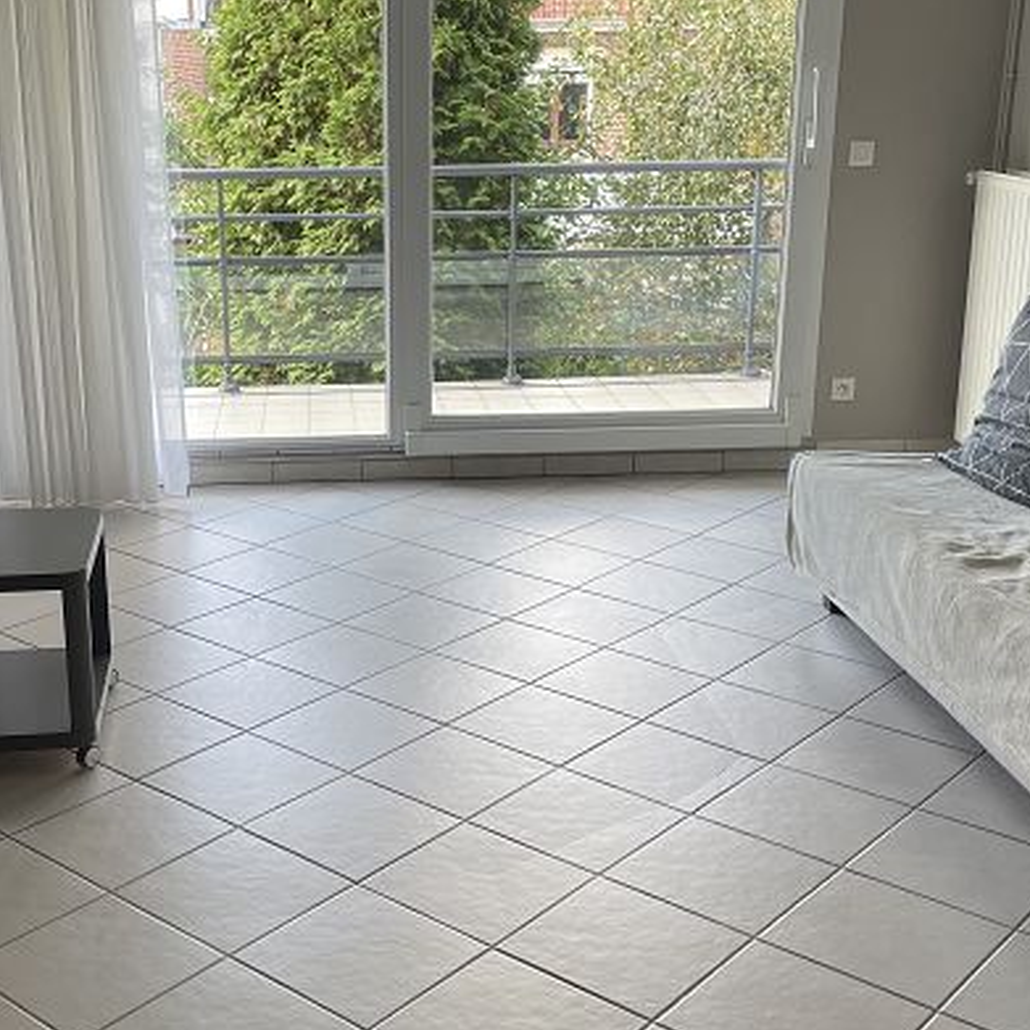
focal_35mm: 47
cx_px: 374
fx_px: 1582
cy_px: 524
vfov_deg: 36.1
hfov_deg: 35.8
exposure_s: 1/121
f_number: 1.6
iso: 50
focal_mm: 4.2
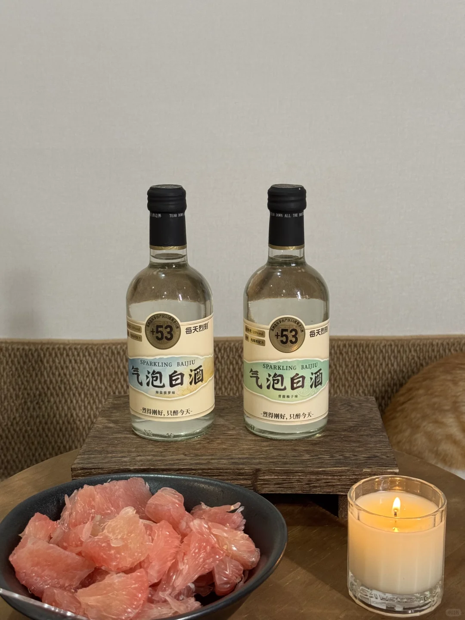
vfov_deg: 39.7
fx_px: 860
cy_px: 310
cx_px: 232
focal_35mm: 48
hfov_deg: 30.3
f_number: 1.78
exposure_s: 1/60
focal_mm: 6.76
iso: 200
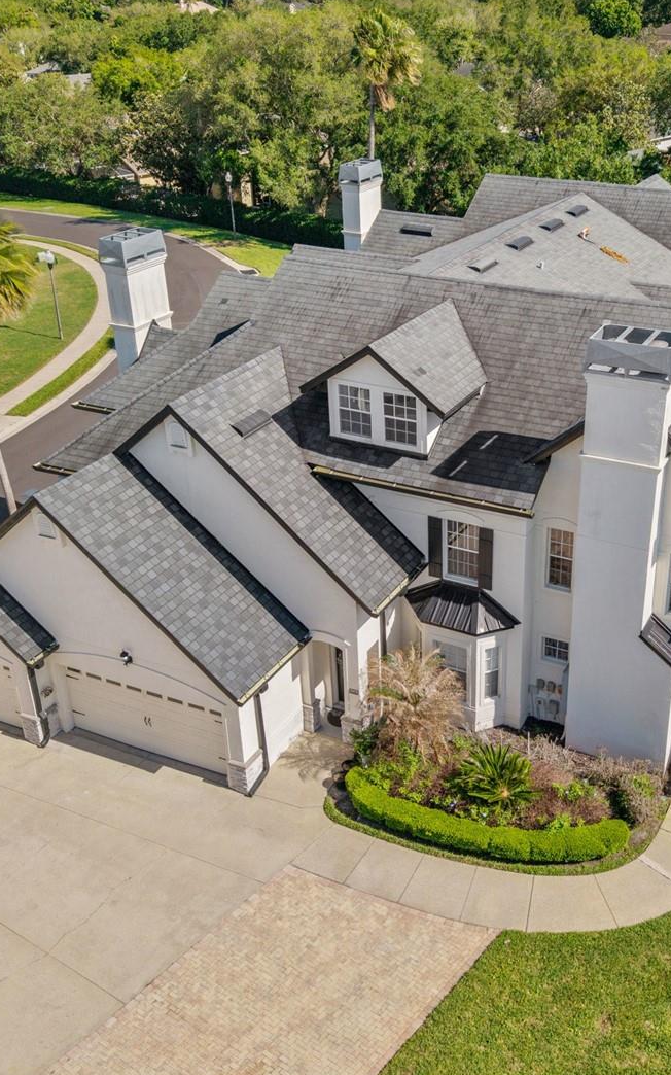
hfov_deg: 32.4
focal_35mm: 39
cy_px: 531
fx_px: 1142
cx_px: 469
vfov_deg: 50.4
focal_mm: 8.67
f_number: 1.8
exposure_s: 1/90
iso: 170
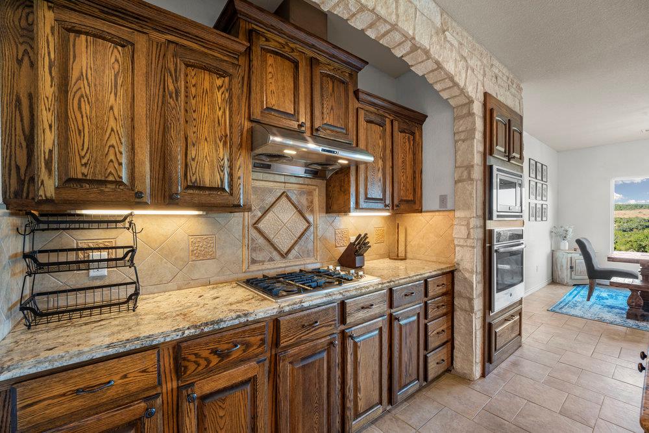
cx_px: 324
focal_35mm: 14
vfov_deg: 81.2
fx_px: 252
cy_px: 216
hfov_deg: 104.2
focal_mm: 14
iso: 200
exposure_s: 1/4
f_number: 8
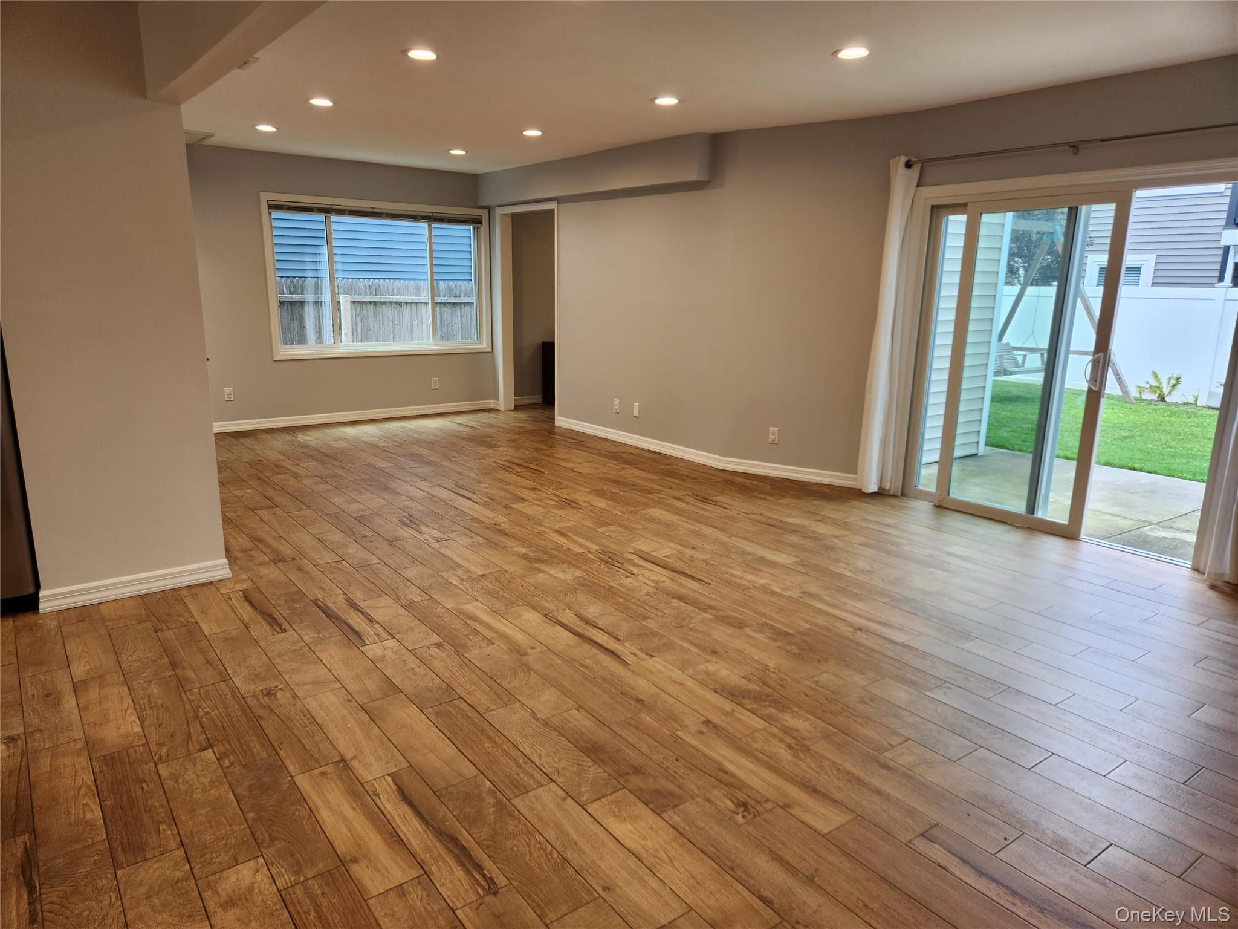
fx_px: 823
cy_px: 464
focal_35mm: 23
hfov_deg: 73.9
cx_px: 619
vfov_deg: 58.9
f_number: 1.8
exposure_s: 1/120
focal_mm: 5.4
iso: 80
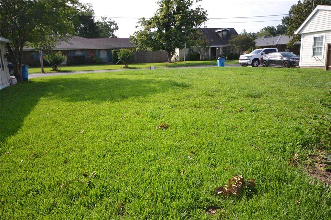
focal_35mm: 30
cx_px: 166
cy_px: 110
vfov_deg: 43.6
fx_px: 276
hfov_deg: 61.9
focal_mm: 20
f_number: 6.3
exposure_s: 1/160
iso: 100
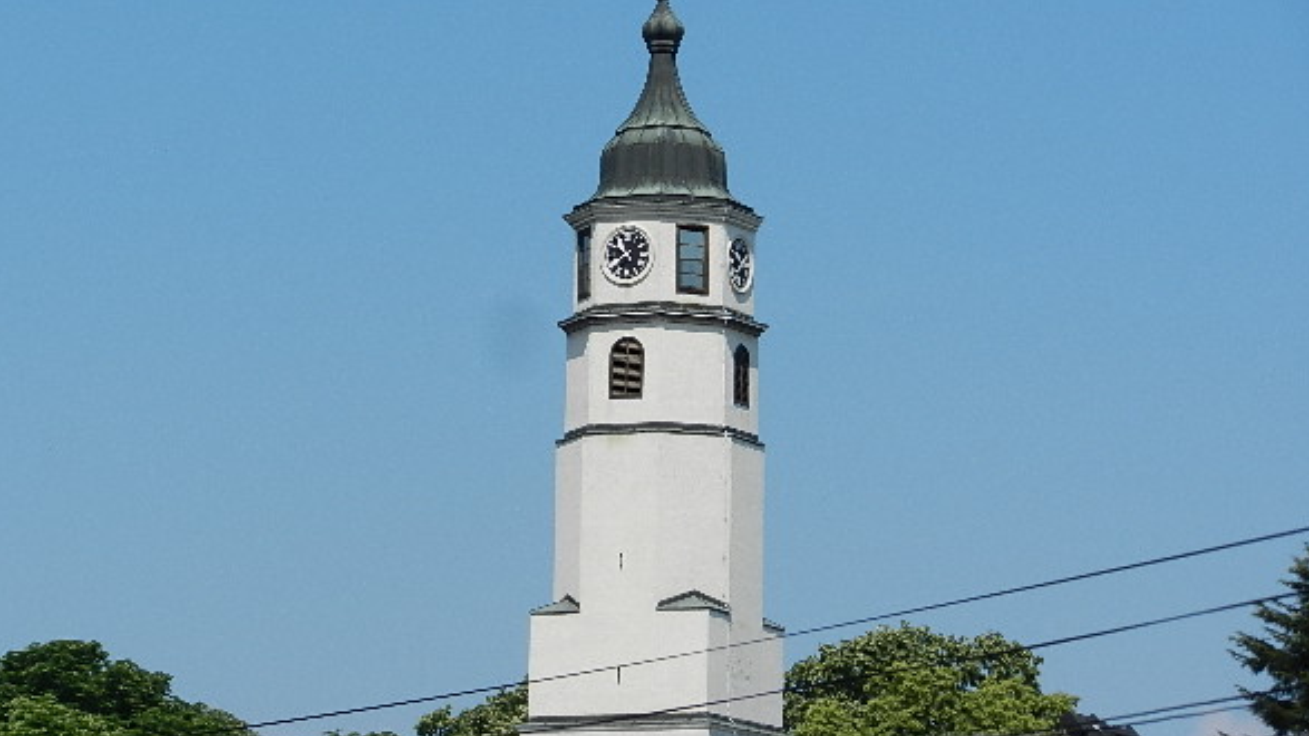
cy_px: 314
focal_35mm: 171
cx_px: 615
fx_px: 5935
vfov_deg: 7.1
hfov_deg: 12.6
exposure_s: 1/1250
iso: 160
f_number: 5.2
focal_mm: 25.9
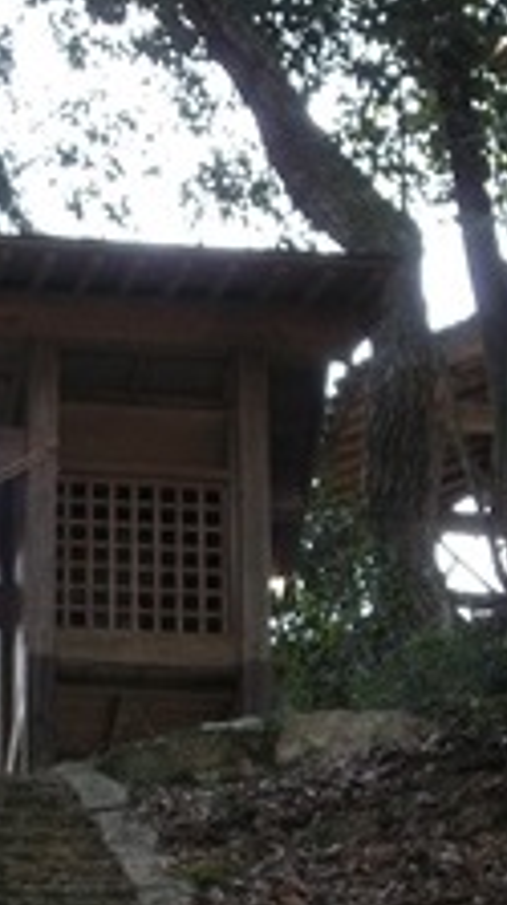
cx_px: -162
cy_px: 497
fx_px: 3163
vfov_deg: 16.3
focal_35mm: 132
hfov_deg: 9.0
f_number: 4.3
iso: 196
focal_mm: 16.3
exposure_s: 1/51.1
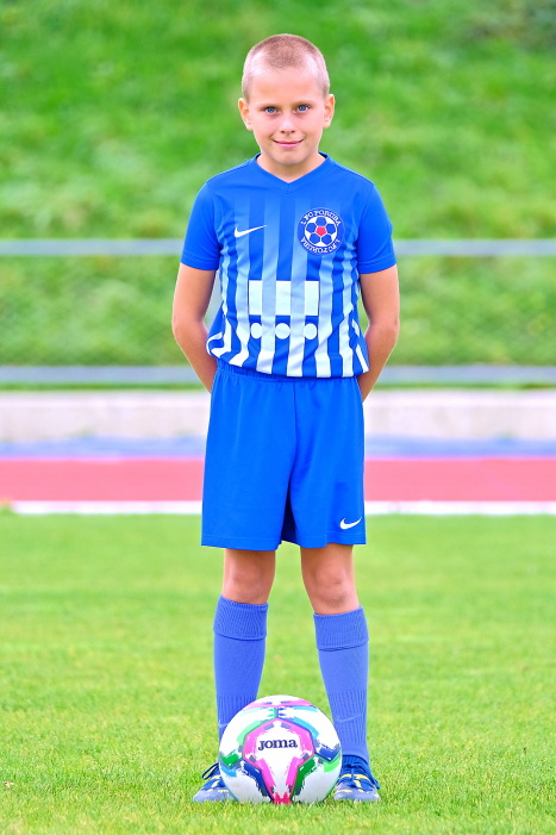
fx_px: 4496
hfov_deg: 7.1
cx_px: 278
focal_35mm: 194
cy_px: 418
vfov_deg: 10.6
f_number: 2.8
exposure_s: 1/240
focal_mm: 129.2
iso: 320
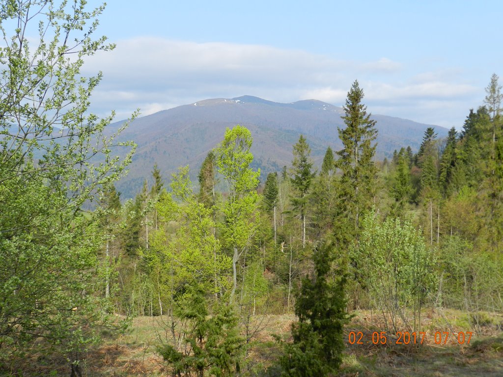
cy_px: 188
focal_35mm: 46
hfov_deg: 41.2
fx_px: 668
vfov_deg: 31.5
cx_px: 252
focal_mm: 8.1
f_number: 4.2
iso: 160
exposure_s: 1/800
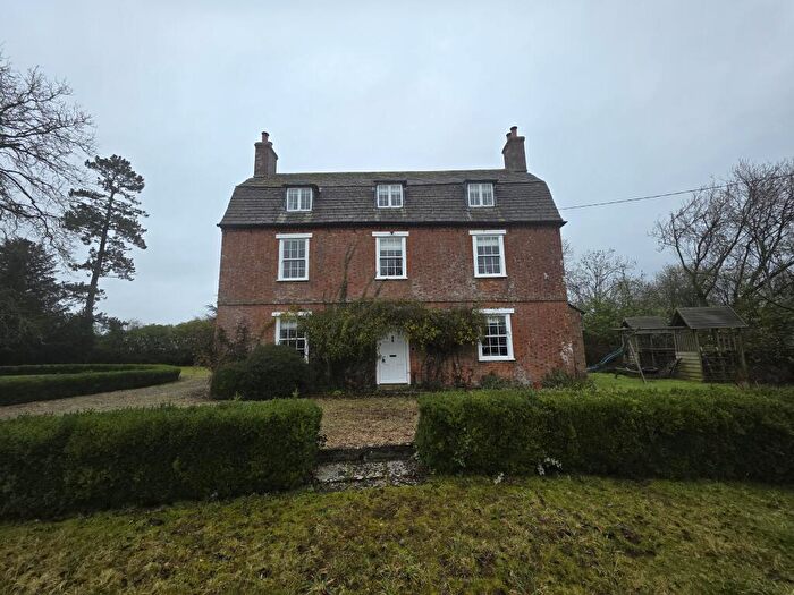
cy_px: 298
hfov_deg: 106.2
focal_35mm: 13
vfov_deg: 89.9
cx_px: 397
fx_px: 298
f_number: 1.9
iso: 40
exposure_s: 1/404
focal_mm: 2.2
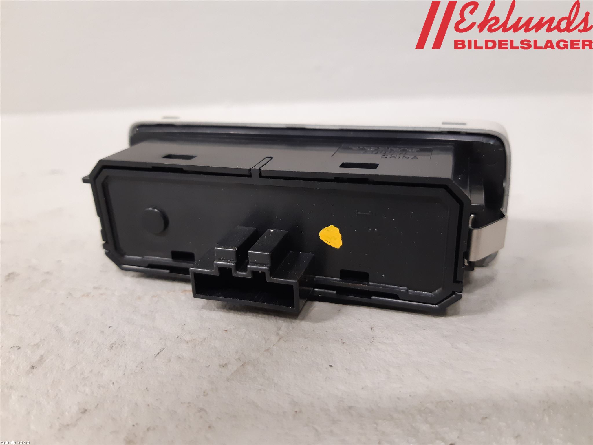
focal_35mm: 26
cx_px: 296
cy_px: 222
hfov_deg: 67.3
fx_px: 445
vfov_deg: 53.1
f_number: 1.7
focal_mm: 3.93
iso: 250
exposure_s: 1/33
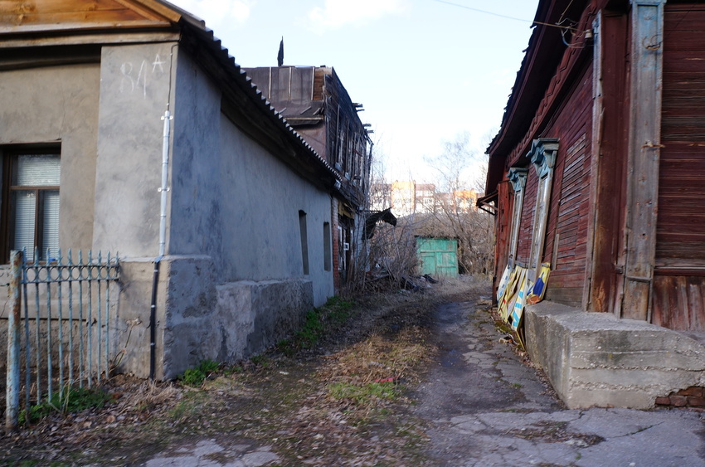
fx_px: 586
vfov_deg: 43.4
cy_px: 234
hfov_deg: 62.0
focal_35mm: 30
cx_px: 352
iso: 400
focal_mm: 20
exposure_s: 1/200
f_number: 8
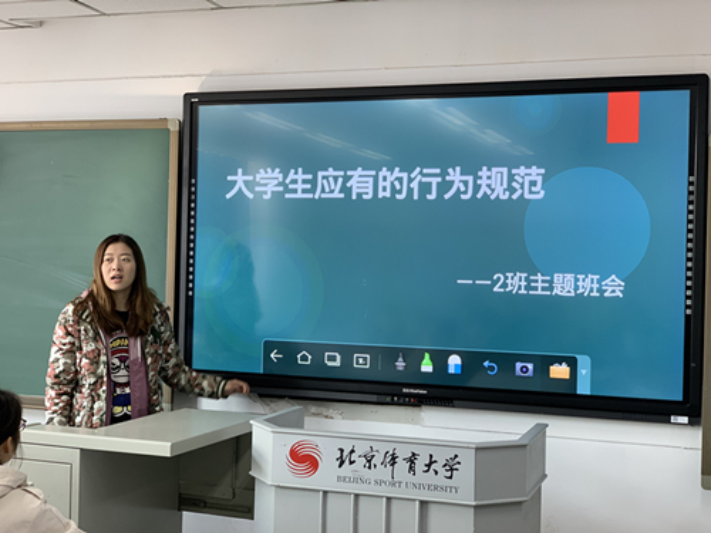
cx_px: 356
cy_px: 266
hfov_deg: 36.8
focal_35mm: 52
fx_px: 1068
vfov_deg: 28.0
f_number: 2.4
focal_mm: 6
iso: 64
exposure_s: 1/50
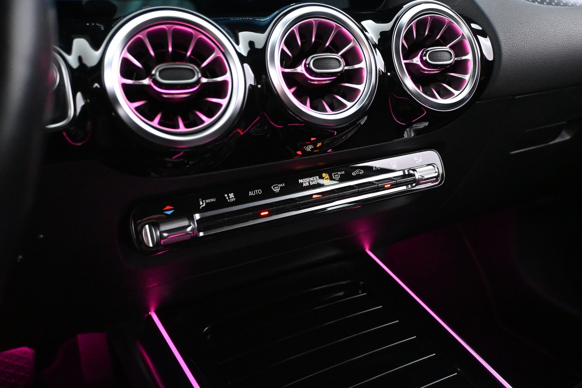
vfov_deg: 43.6
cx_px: 291
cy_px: 194
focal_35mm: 30
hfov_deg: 61.9
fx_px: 485
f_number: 3.8
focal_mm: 20
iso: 6400
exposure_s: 1/30
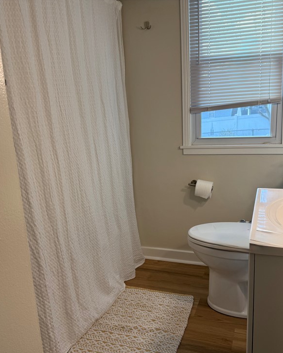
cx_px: 143
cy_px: 185
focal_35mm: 33
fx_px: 345
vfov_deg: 54.2
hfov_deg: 44.6
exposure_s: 1/156
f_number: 1.78
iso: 80
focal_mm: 6.76
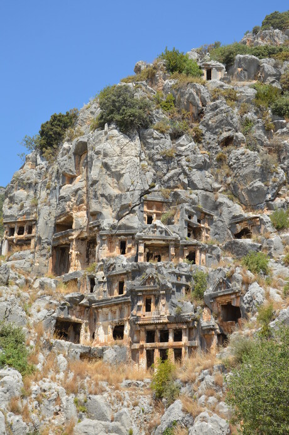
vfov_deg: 38.9
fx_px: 615
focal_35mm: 51
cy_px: 218
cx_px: 144
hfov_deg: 26.4
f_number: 8
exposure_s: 1/250
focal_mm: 34
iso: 100
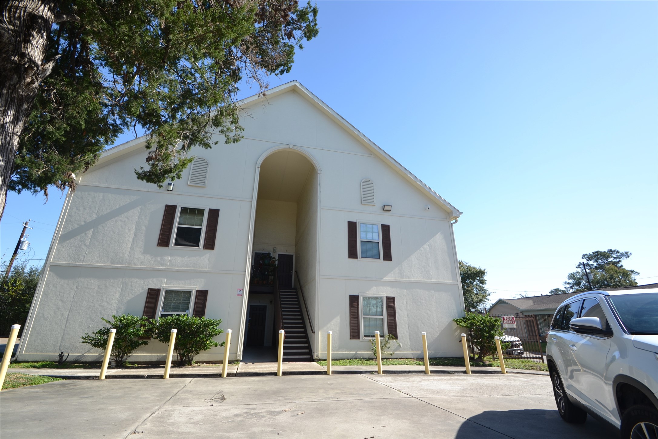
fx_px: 274
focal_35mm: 15
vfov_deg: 77.3
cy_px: 220
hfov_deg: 100.4
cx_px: 329
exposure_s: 1/200
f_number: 7.1
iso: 100
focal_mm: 10
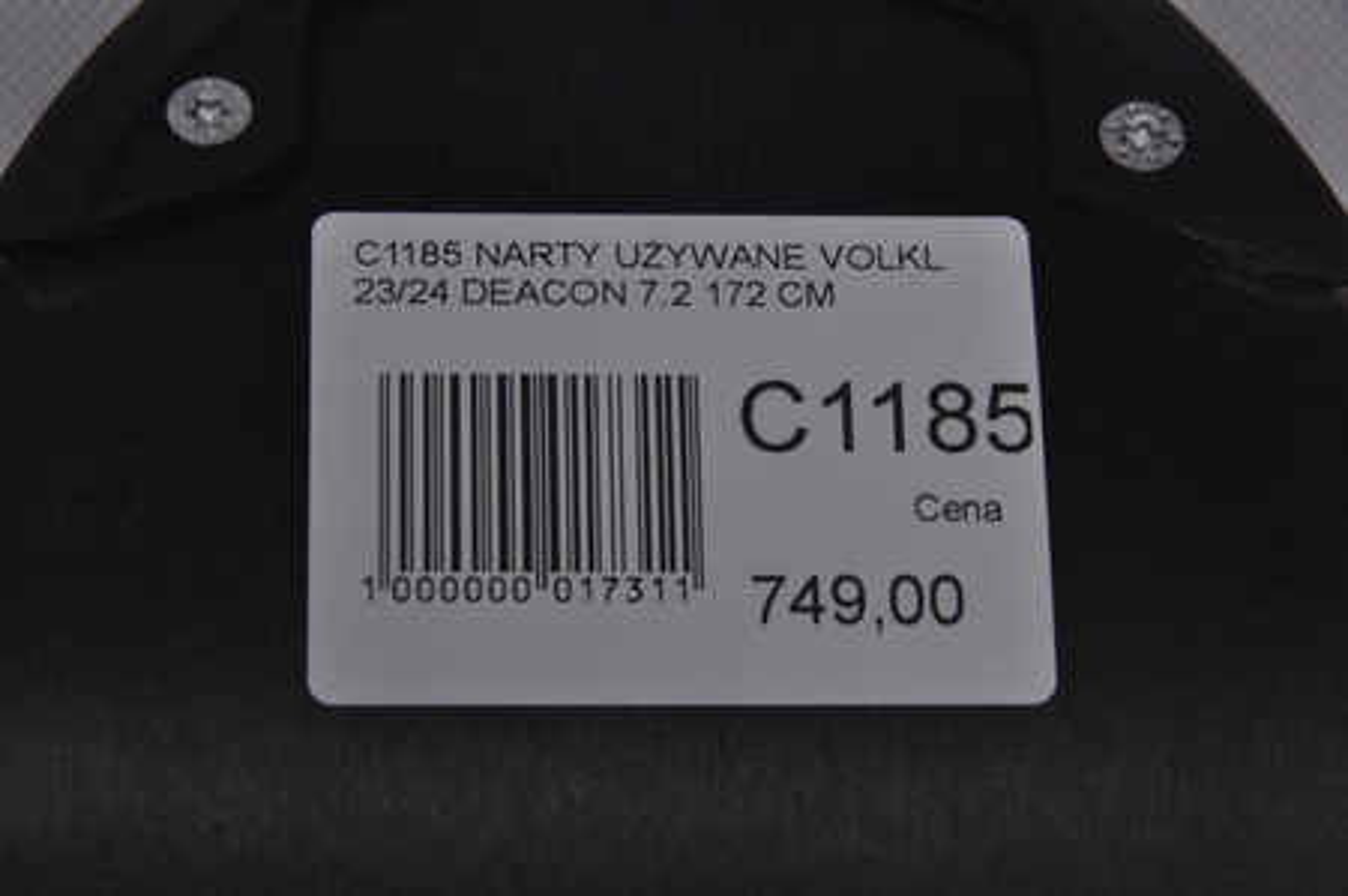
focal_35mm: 158
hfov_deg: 13.1
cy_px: 448
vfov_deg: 8.7
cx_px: 674
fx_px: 5891
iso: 3200
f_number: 11
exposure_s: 1/125
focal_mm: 105
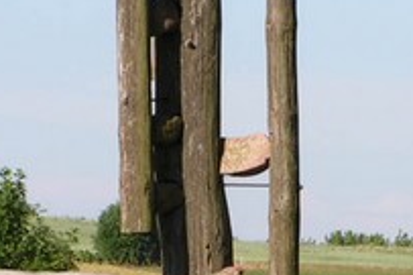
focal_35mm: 455
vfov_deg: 3.0
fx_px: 5216
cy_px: 179
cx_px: 557
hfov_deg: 4.5
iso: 50
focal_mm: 18.5
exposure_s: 1/320
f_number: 5.6
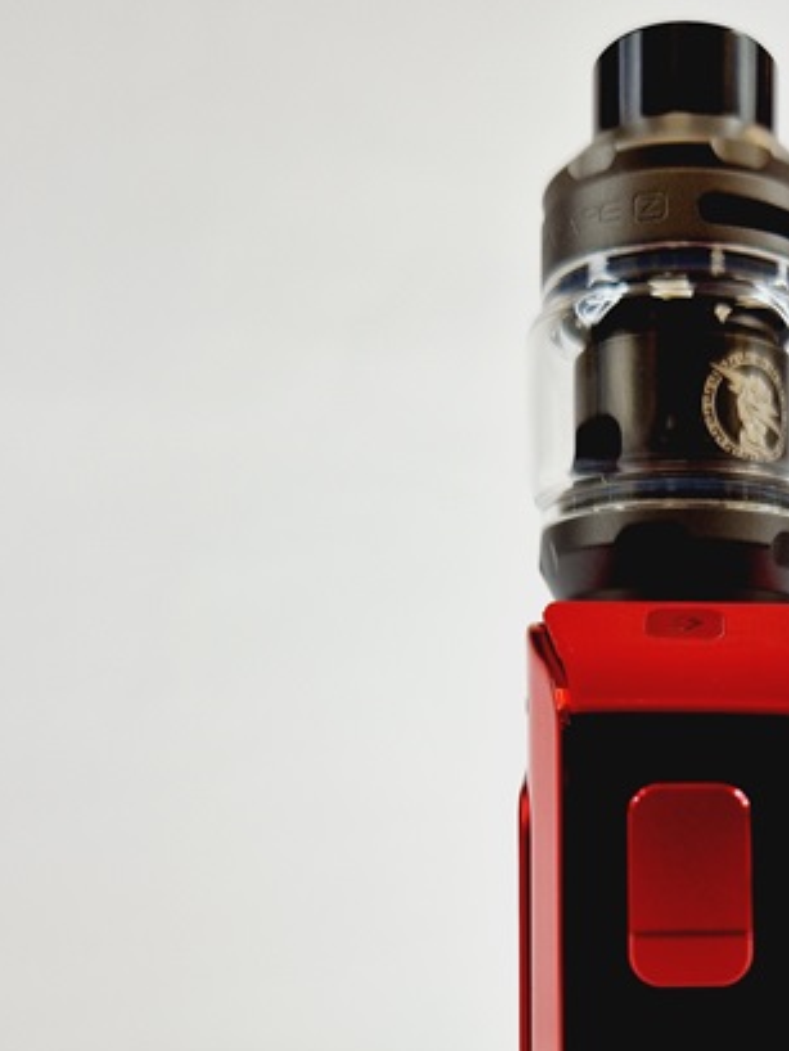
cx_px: 673
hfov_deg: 31.1
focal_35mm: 45
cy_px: 905
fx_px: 1367
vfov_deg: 39.6
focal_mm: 5.4
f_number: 1.8
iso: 50
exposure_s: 1/103
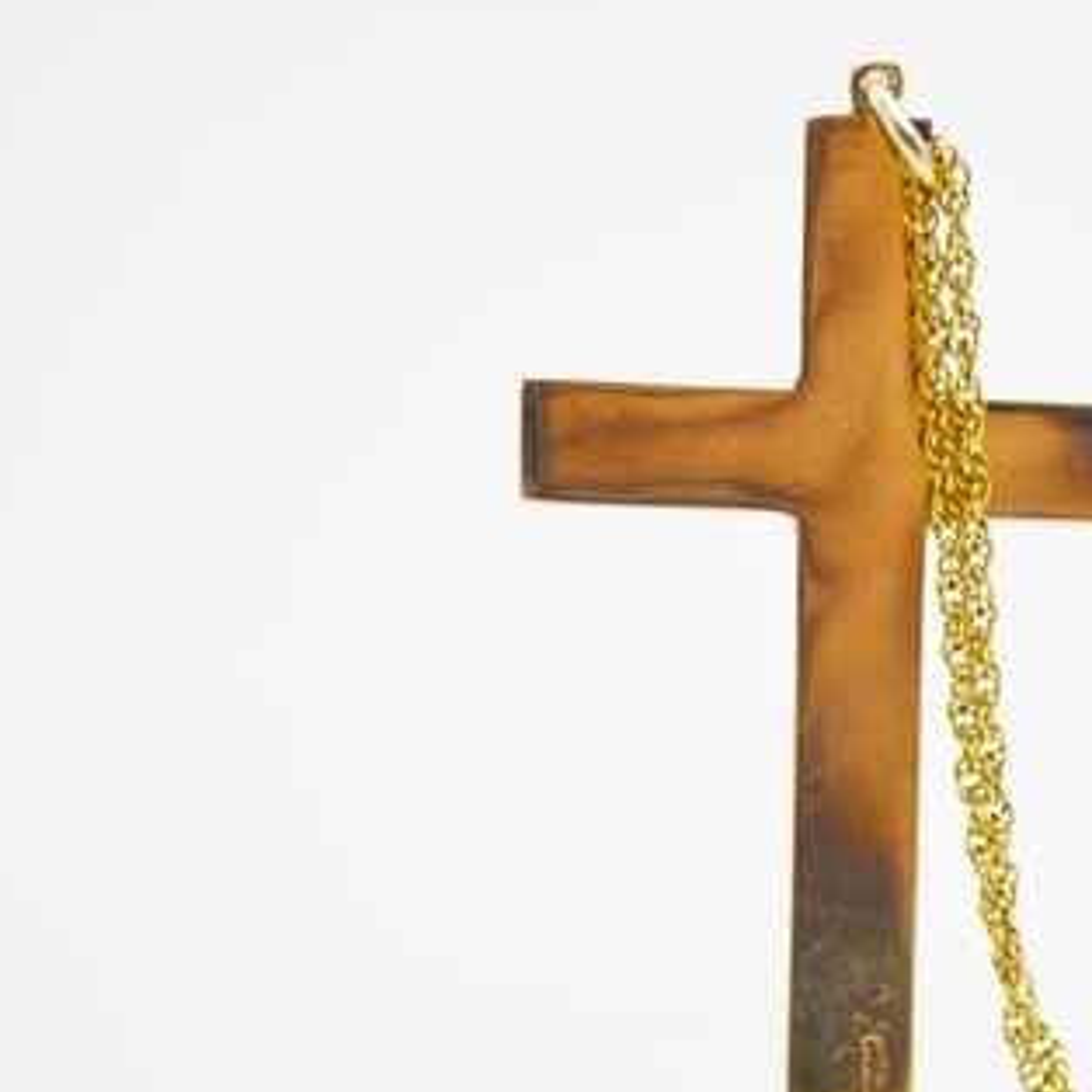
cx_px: 918
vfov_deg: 13.0
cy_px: 678
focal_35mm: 134
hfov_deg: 13.0
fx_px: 4776
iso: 200
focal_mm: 55
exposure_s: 1/160
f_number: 5.6
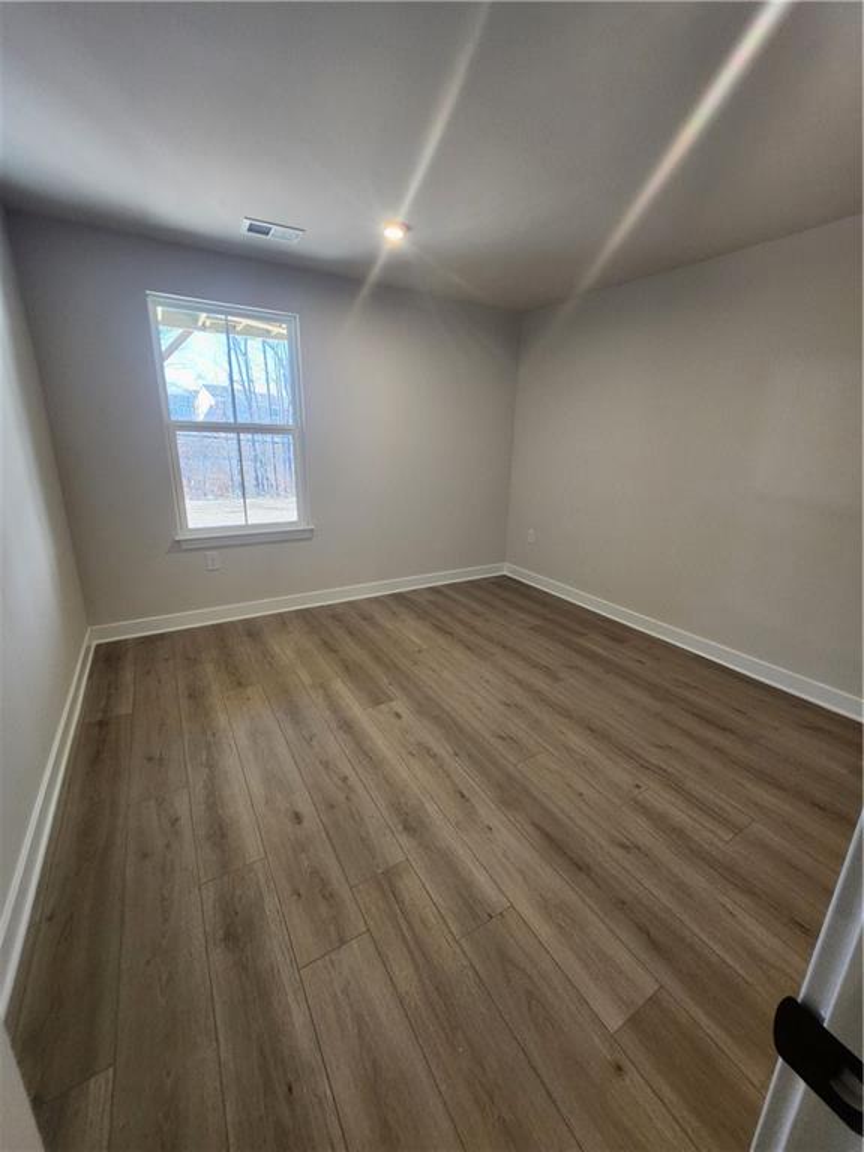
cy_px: 576
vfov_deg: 106.2
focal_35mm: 13
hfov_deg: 89.9
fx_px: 433
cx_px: 432
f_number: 2.2
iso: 125
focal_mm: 1.74
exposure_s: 1/60
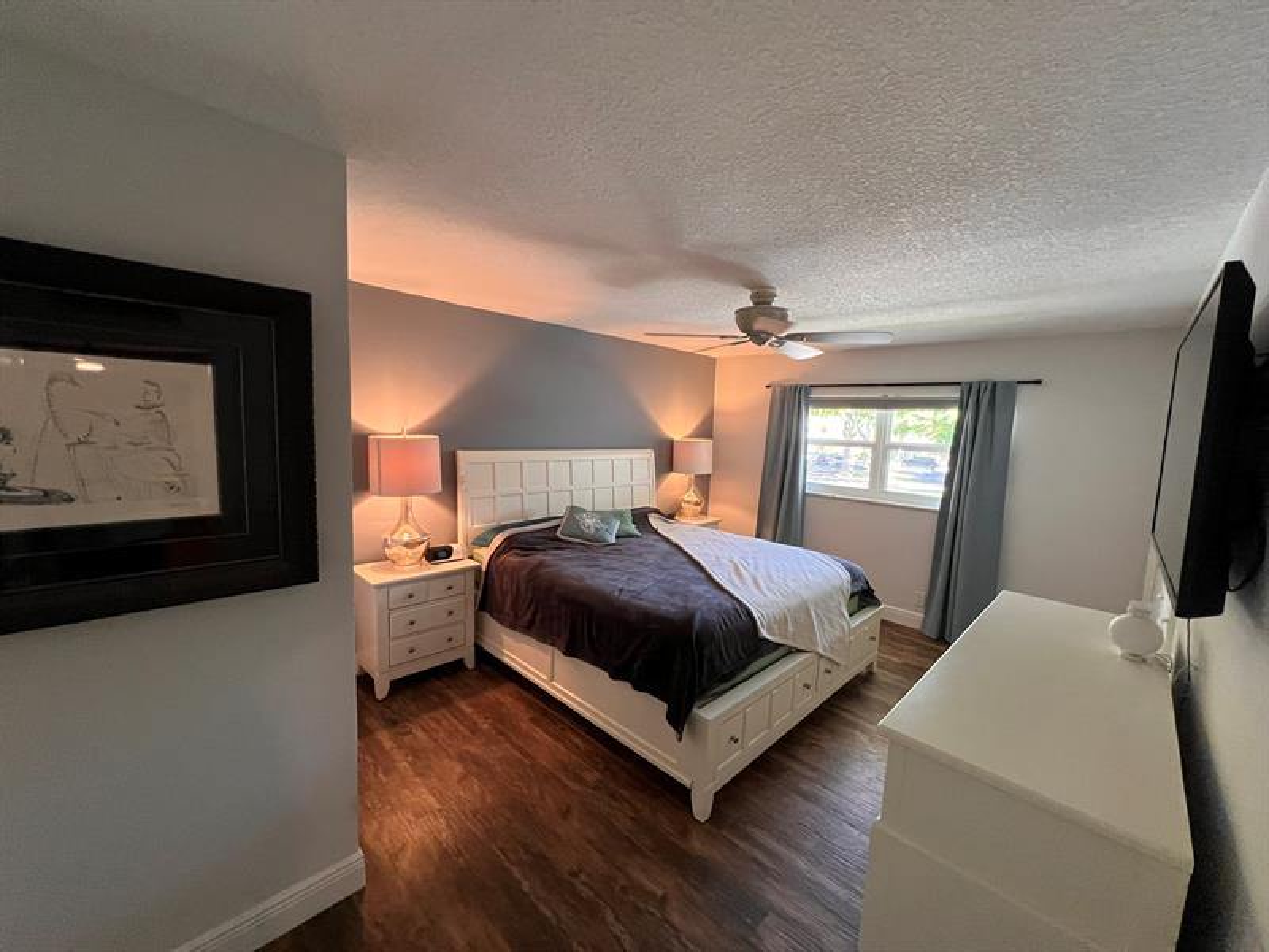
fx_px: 477
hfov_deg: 106.2
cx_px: 634
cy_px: 476
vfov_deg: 89.9
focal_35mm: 13
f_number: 1.8
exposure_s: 1/60
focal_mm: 1.57
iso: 400
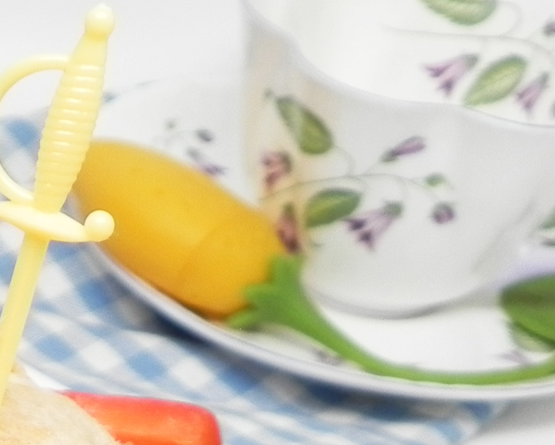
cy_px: 725
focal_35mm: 105
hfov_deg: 17.1
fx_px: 1725
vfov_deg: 13.6
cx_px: -184
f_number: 2.8
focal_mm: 5.2
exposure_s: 1/43.2
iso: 160
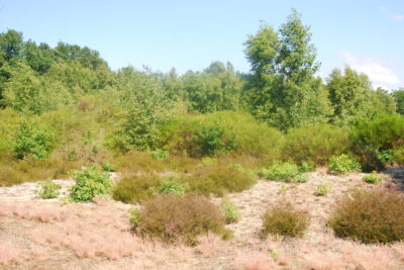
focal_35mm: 42
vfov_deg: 31.9
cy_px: 135
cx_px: 202
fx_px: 471
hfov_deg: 46.4
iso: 400
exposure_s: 1/320
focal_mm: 28
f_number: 9
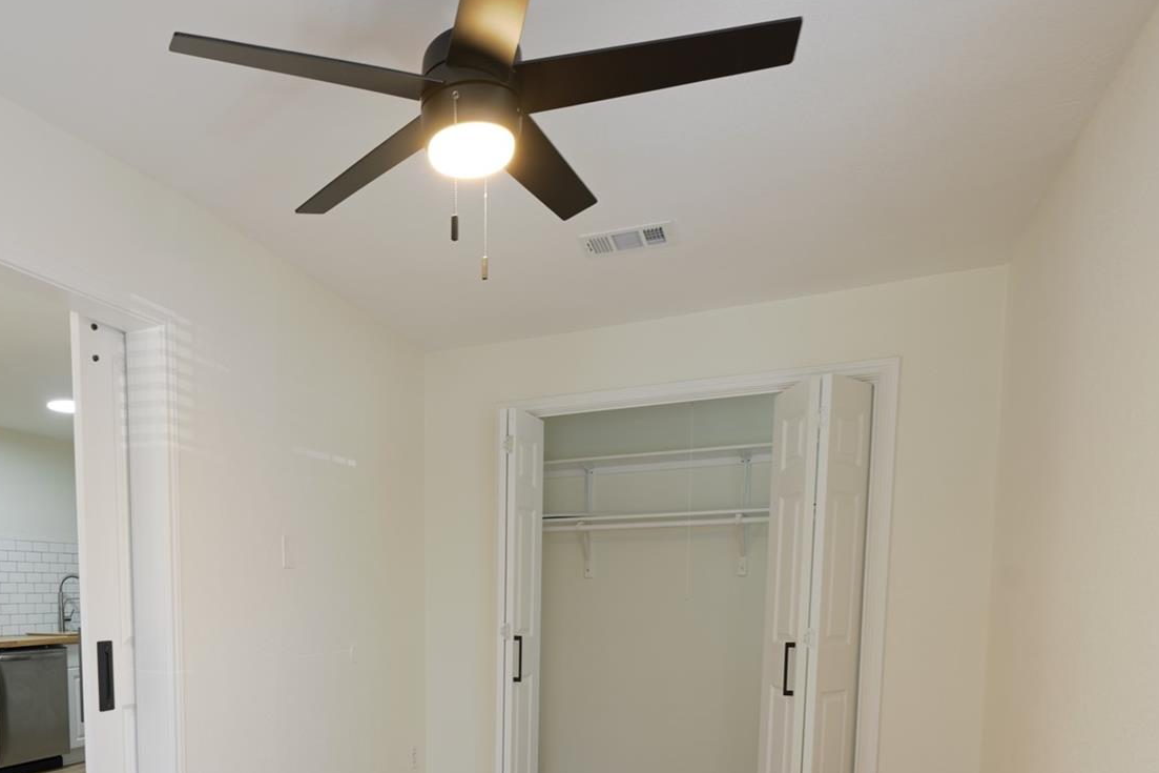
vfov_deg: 45.6
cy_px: 673
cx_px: 357
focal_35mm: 26
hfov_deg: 66.9
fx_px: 837
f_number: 7.1
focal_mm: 14
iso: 31
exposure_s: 1
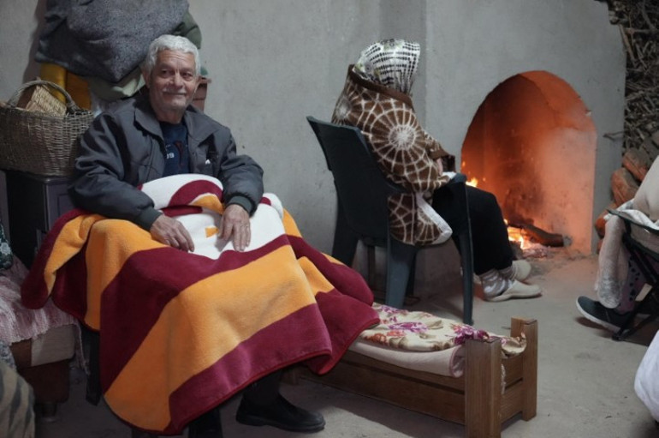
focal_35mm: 46
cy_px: 219
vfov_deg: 28.9
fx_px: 850
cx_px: 330
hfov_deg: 42.4
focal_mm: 46.5
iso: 12800
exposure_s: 1/160
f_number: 4
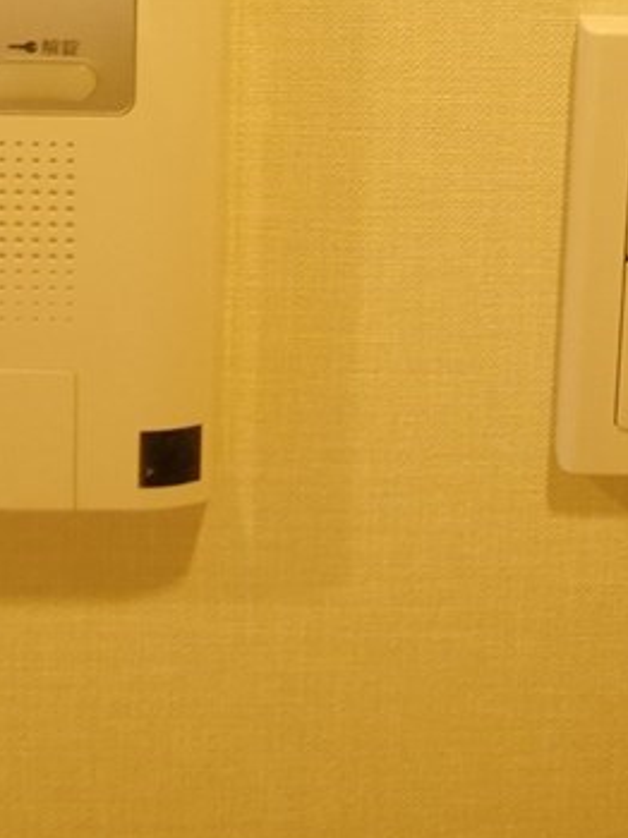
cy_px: -359
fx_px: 993
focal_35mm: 41
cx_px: 403
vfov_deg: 30.5
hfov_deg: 34.9
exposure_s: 1/60
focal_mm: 7
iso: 2000
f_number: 4
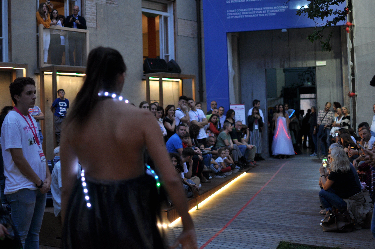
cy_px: 124
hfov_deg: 37.9
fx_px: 546
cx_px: 188
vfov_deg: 25.7
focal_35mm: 52
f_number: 1.8
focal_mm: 35
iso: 200
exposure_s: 1/60
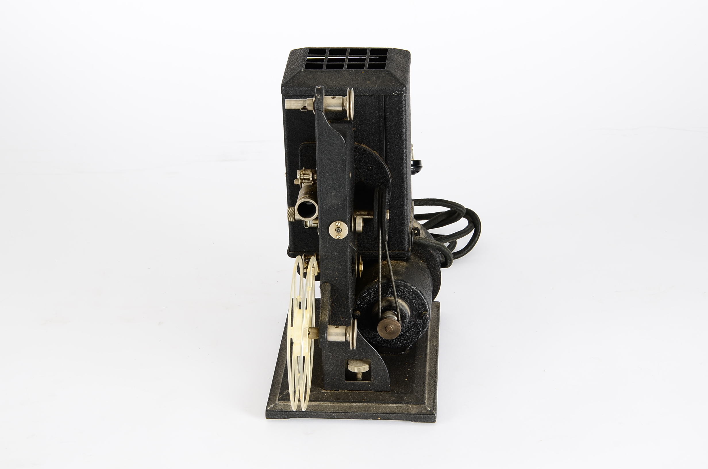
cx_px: 354
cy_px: 234
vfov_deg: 15.6
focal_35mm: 87
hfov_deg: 23.4
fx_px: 1707
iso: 100
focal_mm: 58
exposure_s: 1/100
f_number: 10
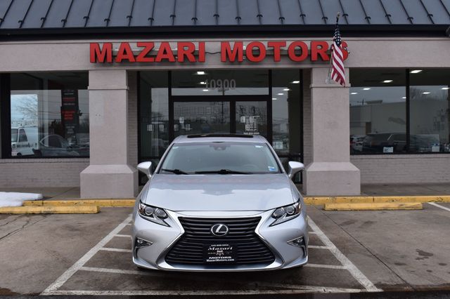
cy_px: 150
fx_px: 506
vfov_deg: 33.0
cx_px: 225
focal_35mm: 40
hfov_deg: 47.9
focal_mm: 27
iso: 400
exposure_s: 1/400
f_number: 11
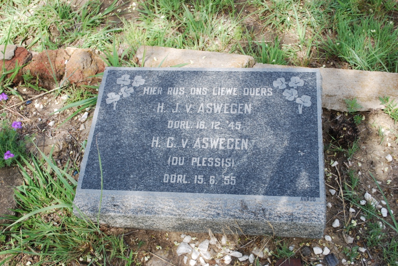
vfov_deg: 28.1
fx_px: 531
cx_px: 199
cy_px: 133
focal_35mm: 48
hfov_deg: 41.1
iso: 100
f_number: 5.6
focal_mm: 32
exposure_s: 1/125
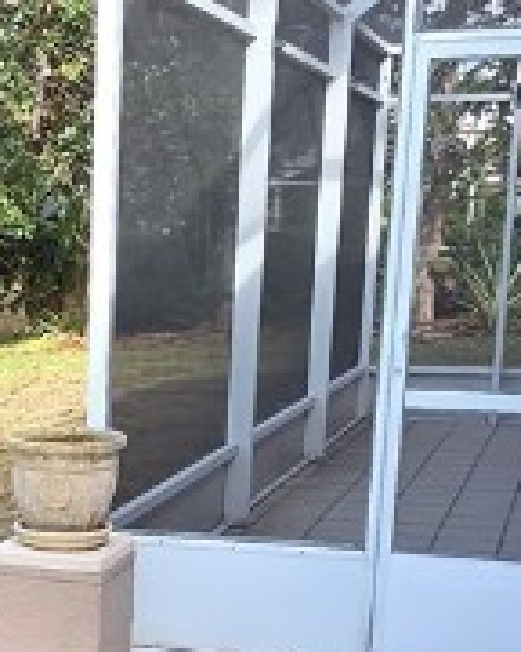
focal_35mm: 72
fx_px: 1388
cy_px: 612
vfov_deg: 25.4
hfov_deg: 20.3
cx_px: -47
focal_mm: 2.2
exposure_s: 1/136
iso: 20
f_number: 1.9
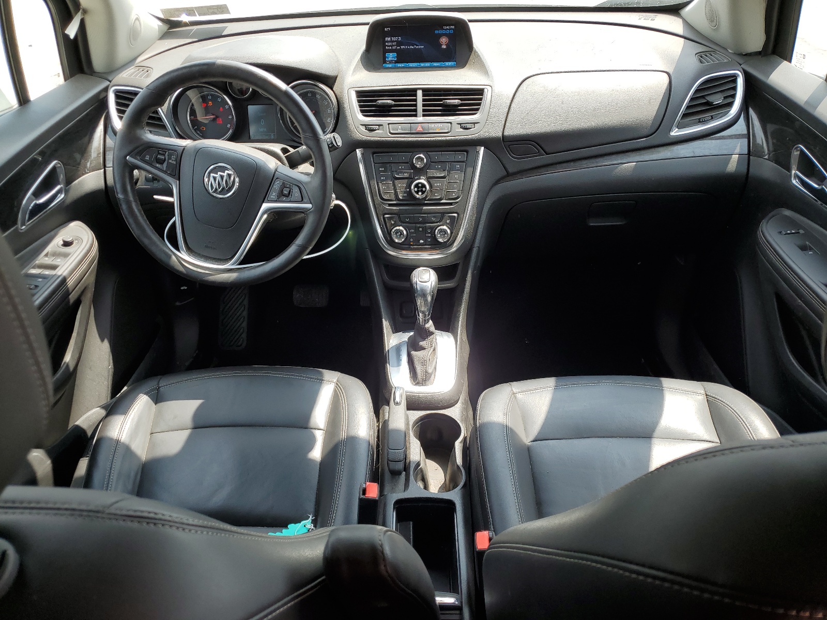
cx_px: 414
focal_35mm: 26
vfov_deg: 53.1
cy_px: 310
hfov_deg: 67.3
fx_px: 621
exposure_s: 1/455
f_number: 1.5
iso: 50
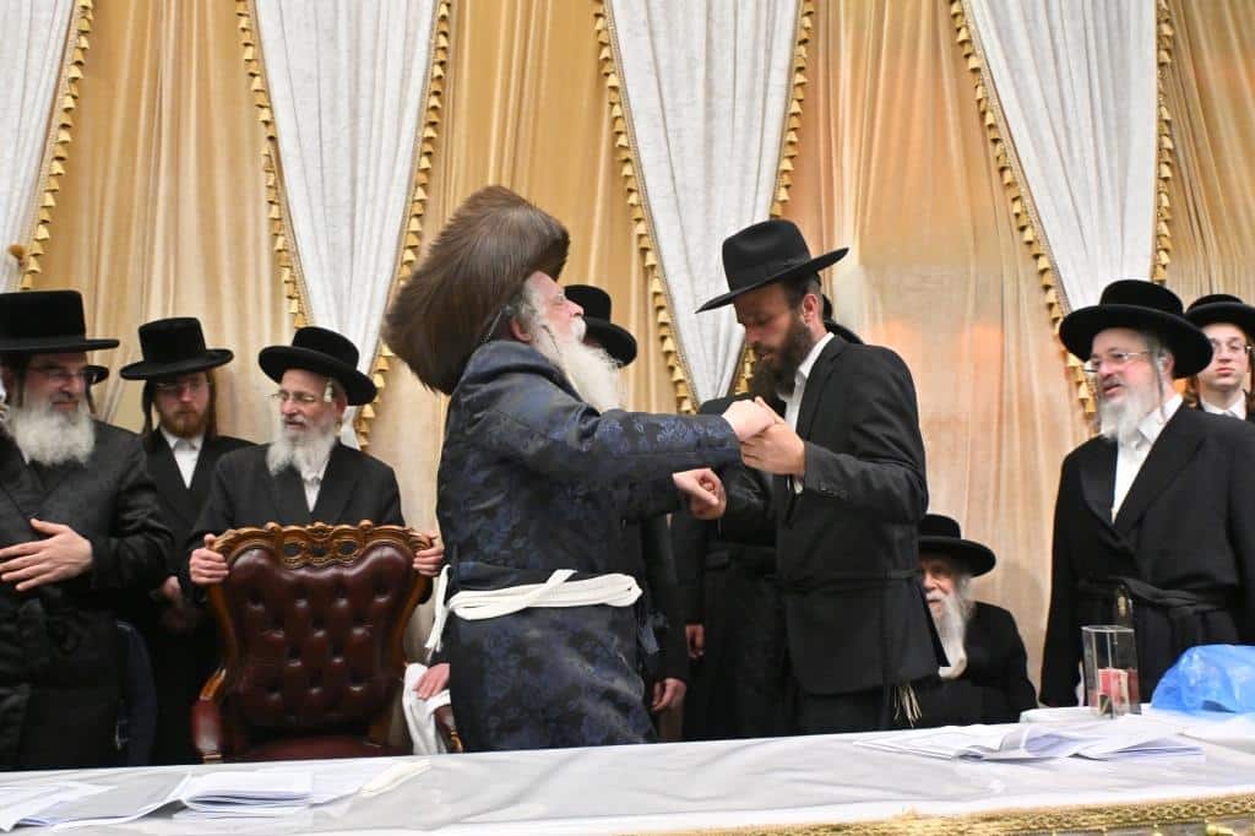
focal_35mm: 33
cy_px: 418
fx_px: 1150
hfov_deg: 57.2
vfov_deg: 39.9
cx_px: 628
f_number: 5
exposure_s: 1/200
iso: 1250
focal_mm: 22.5
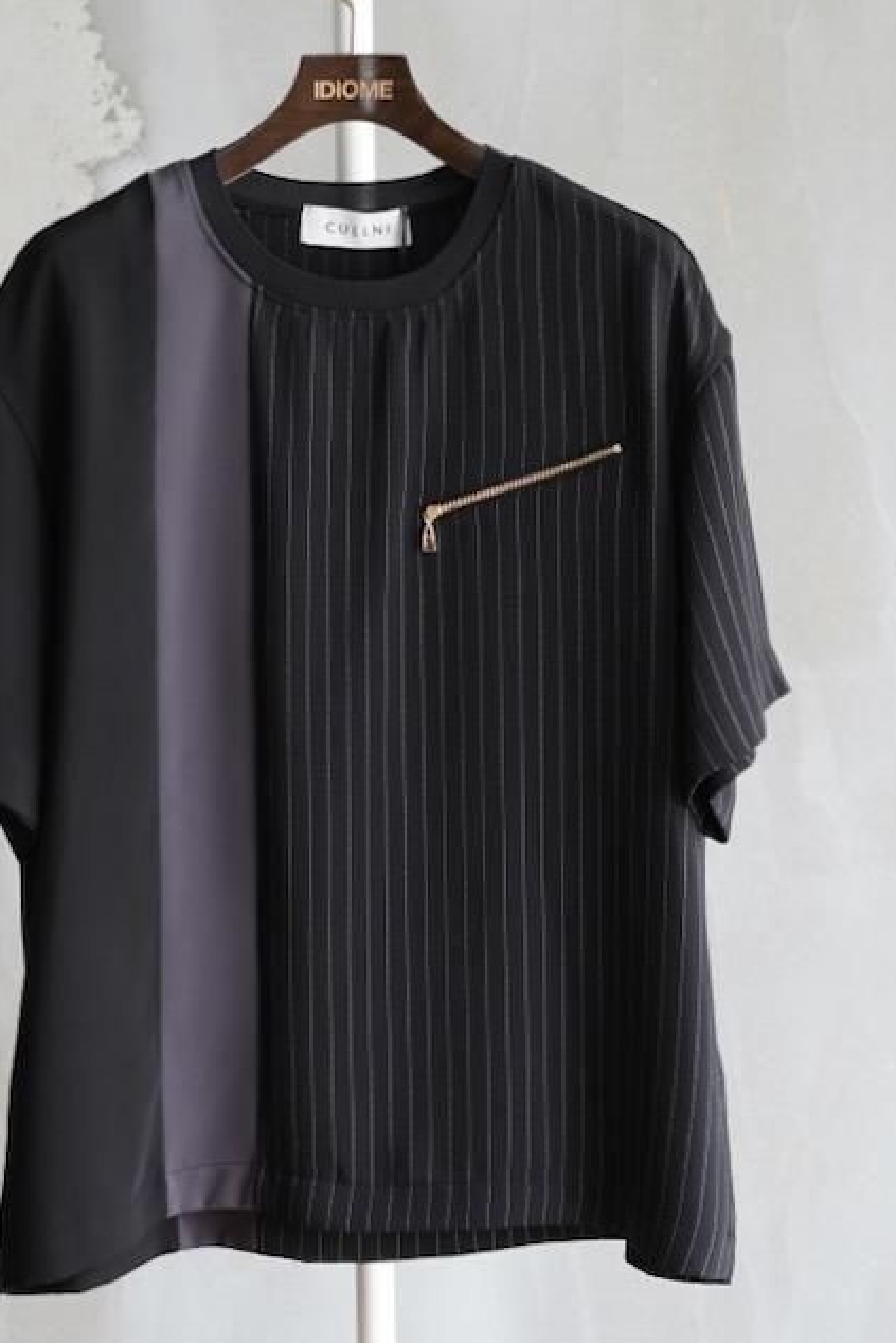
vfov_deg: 30.1
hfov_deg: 20.3
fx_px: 2500
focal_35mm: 67
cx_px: 359
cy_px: 714
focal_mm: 50
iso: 500
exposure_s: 1/100
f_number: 3.2
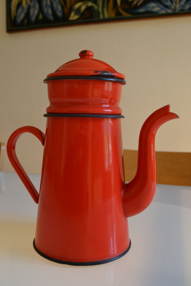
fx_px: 286
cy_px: 143
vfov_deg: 53.1
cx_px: 96
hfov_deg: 36.9
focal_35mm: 36
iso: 400
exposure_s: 1/125
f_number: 5.6
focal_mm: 24
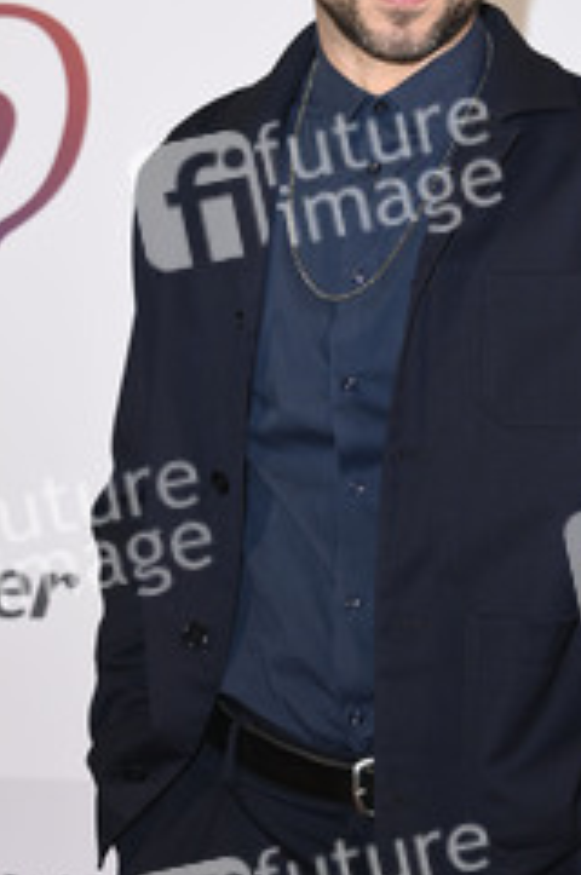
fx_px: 2500
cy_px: 367
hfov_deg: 13.2
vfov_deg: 19.8
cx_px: 421
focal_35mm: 103
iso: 800
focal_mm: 62
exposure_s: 1/250
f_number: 5.6
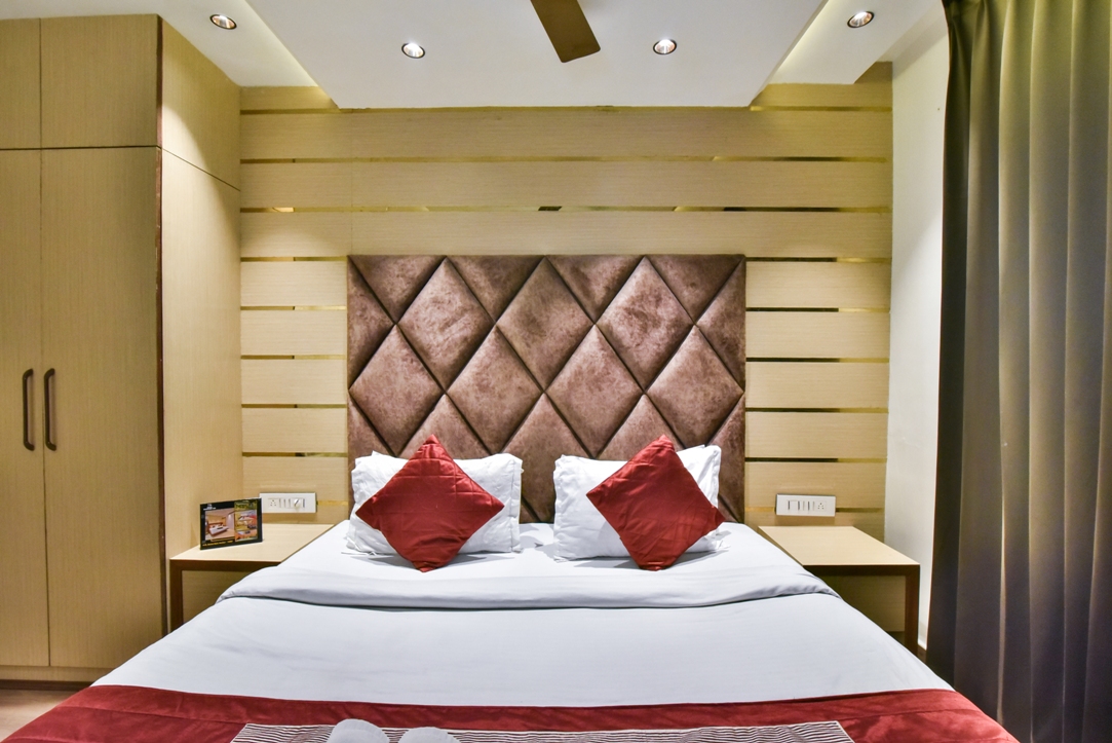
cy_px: 372
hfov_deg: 96.7
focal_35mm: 16
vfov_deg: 73.8
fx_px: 494
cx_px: 556
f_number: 9
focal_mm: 16
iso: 5000
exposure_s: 1/50
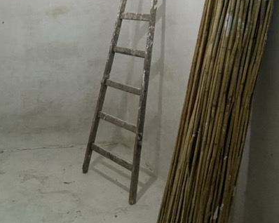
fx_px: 363
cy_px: 46
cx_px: 55
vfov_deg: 33.2
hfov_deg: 40.3
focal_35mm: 44
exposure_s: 1/50
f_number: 2.2
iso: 250
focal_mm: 2.22
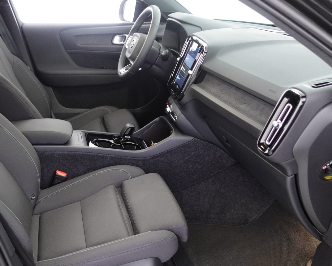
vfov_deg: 43.1
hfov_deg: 51.8
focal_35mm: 34
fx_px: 334
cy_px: 166
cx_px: 109
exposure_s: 1/13
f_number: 1.8
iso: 800
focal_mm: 9.4
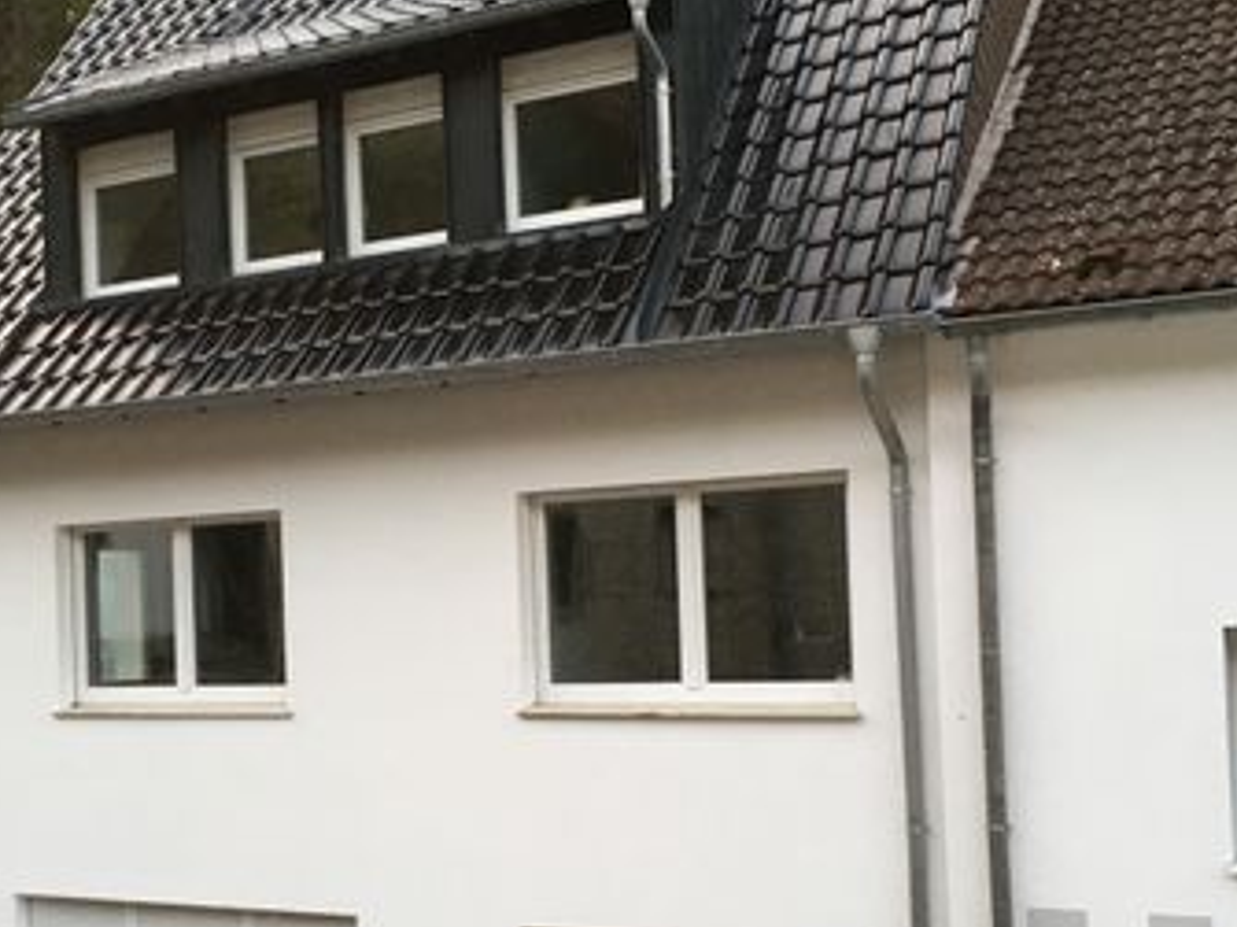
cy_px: 576
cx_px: 428
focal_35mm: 52
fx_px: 1858
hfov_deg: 36.5
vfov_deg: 27.9
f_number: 2.2
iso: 50
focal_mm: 4.15
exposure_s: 1/33
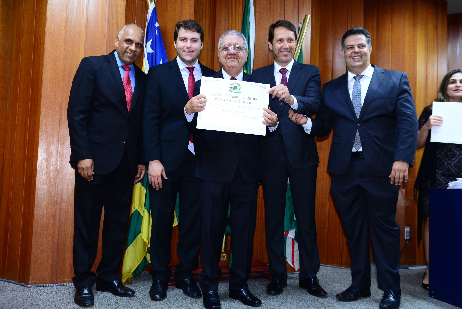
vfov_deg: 41.1
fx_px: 411
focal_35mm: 32
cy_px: 154
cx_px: 231
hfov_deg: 58.7
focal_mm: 32
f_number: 3.5
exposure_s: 1/60
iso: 1600
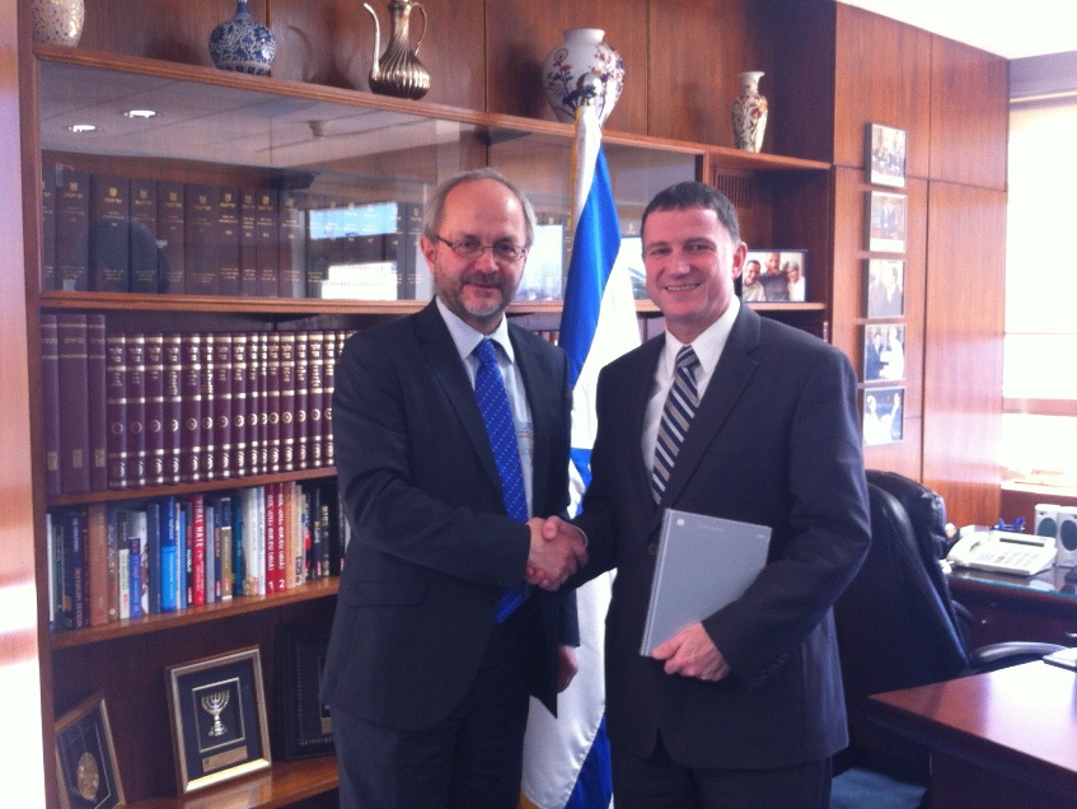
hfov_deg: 52.6
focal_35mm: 35
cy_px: 404
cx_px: 538
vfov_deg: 40.7
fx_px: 1089
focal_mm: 3.85
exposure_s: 1/15
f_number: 2.8
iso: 100
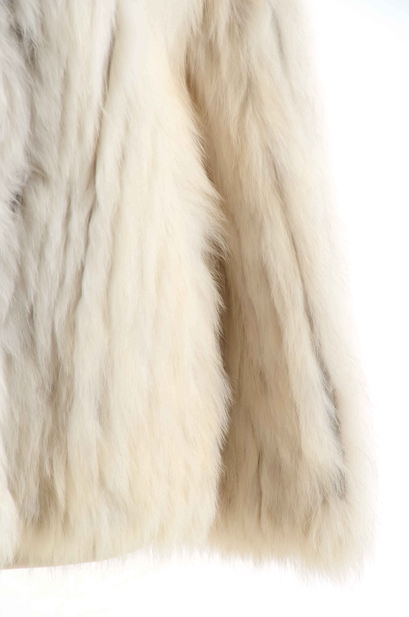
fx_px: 2696
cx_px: 204
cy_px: 308
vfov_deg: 13.1
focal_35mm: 158
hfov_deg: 8.7
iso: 160
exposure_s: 1/80
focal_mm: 105
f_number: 8
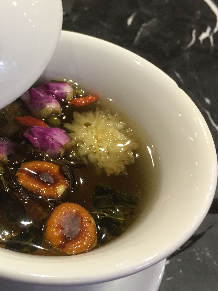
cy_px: 126
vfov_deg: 33.7
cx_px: 14
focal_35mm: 57
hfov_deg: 24.8
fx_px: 478
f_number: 2.2
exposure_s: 1/33
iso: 64
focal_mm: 4.15
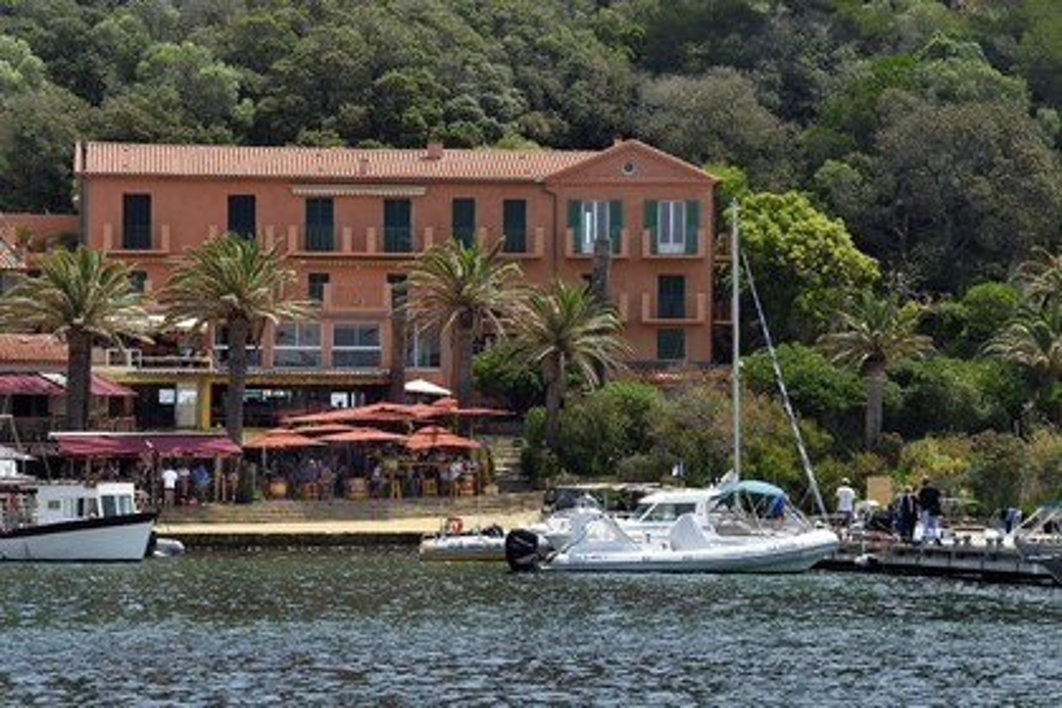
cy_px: 354
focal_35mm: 150
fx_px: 4425
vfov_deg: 9.1
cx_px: 531
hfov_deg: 13.7
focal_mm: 150
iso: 200
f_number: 11
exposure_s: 1/320
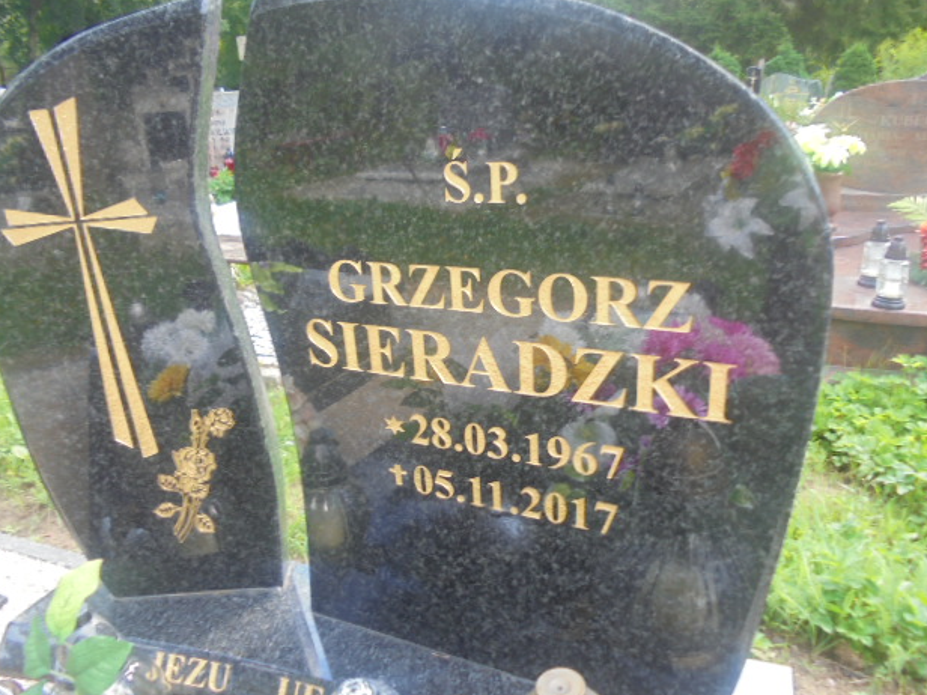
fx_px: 723
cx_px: 464
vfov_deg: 51.4
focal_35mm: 27
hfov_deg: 65.3
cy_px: 344
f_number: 3.5
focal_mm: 4.6
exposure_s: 1/50
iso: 100
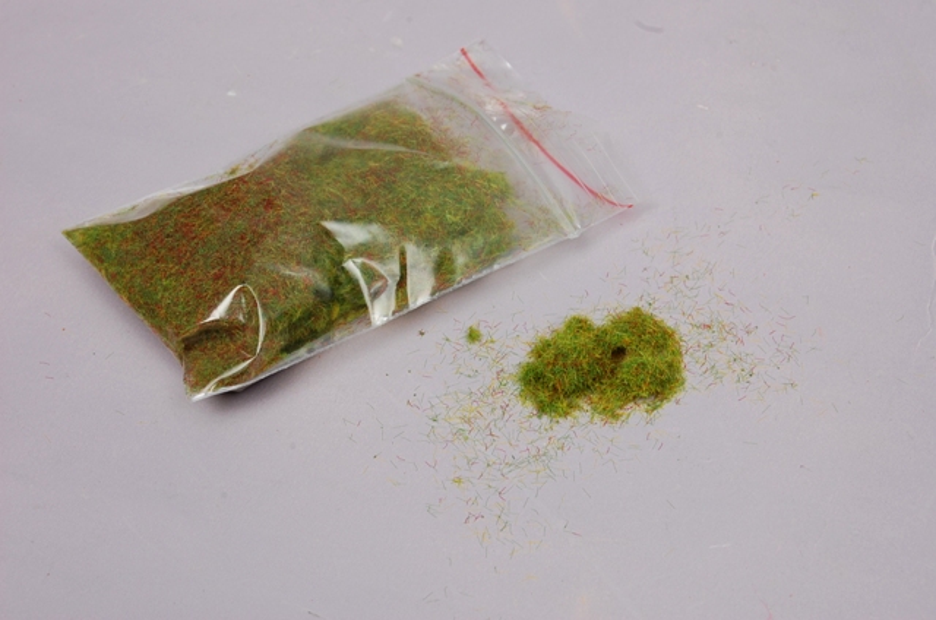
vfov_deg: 18.8
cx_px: 468
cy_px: 310
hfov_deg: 28.1
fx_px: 1868
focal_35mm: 72
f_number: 13
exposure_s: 1/125
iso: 200
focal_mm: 48
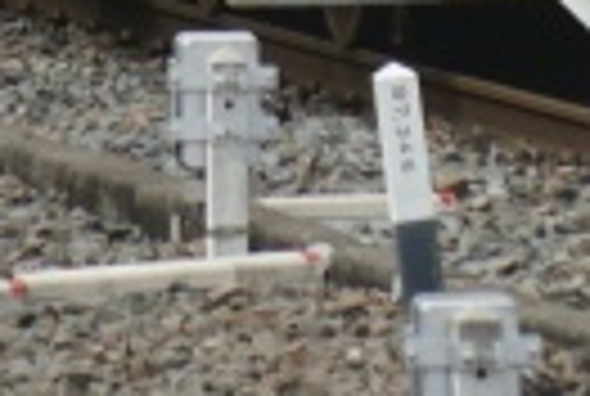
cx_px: -257
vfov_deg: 1.4
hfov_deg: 2.0
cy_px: -623
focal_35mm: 1005
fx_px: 16508
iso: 100
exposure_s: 1/200
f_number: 5.6
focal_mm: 110
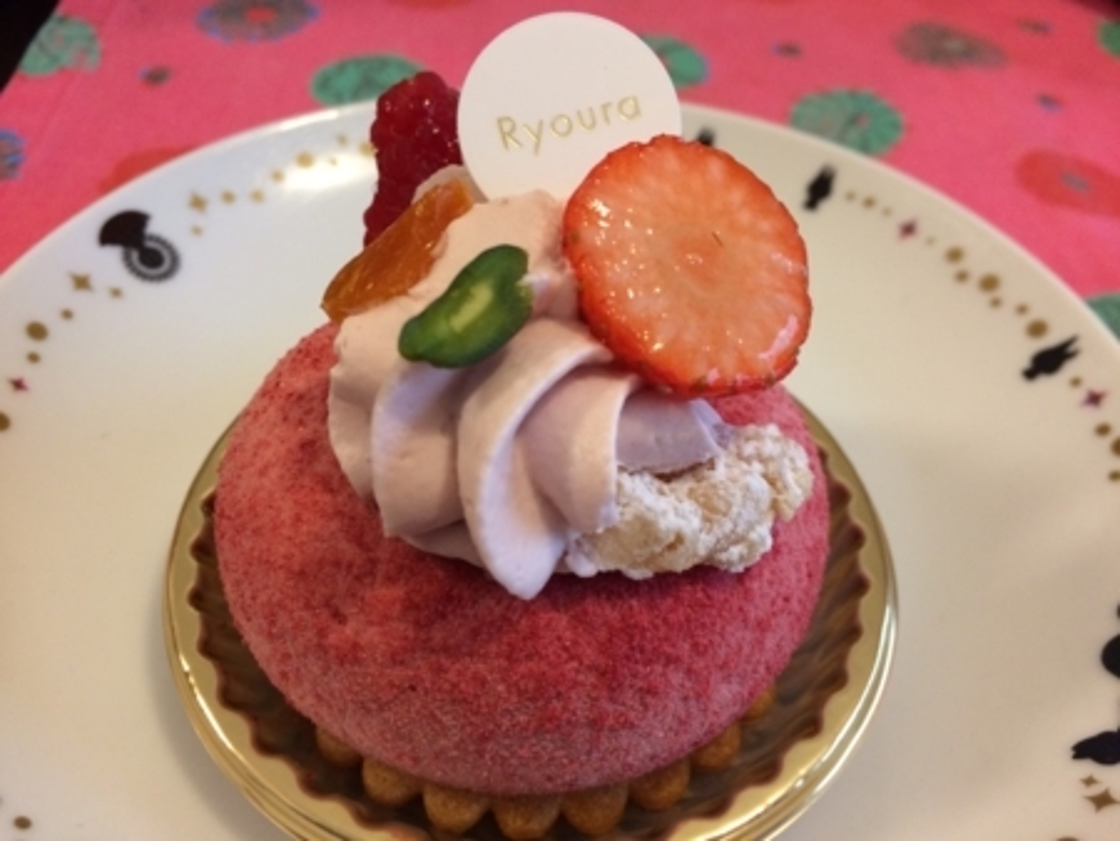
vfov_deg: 48.3
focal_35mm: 29
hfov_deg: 61.6
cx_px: 560
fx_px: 939
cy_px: 420
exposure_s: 1/33
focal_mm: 4.15
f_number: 2.2
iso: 160
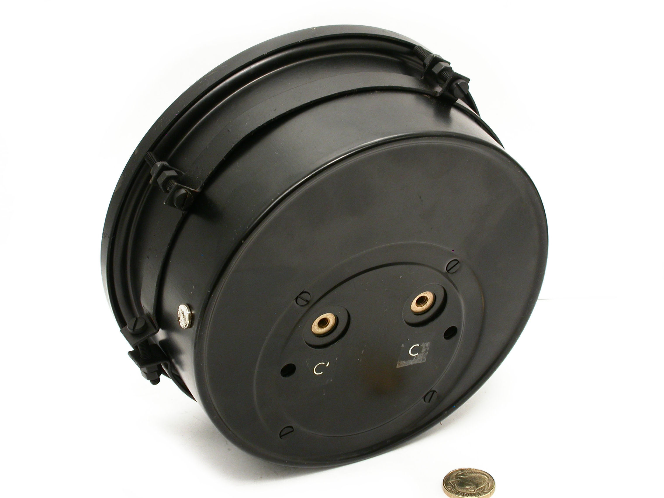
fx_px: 2129
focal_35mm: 111
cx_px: 332
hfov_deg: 17.7
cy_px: 249
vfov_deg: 13.3
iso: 100
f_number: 6.7
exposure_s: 1/3.6
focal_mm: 23.1
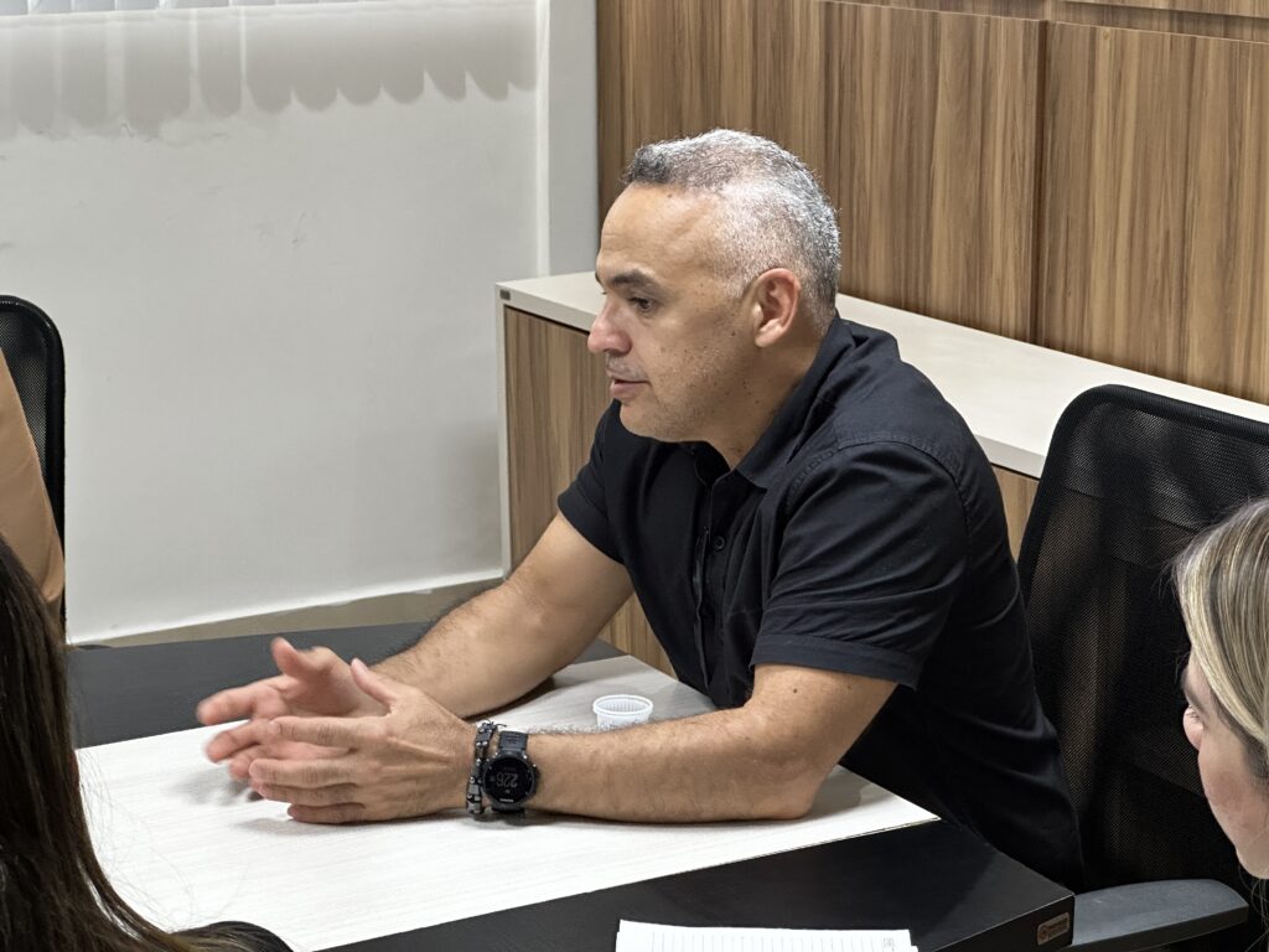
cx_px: 634
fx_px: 2823
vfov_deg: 19.1
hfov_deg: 25.3
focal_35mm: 77
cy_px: 476
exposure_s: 1/60
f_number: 2.8
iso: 400
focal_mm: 9
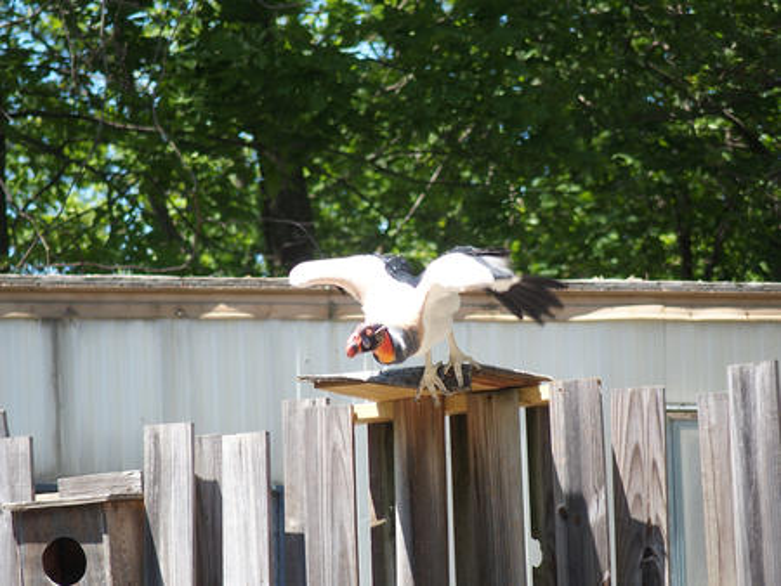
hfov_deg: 6.6
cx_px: 390
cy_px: 293
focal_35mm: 300
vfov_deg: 5.0
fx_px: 6772
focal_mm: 64.3
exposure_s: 1/500
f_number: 2.8
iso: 100
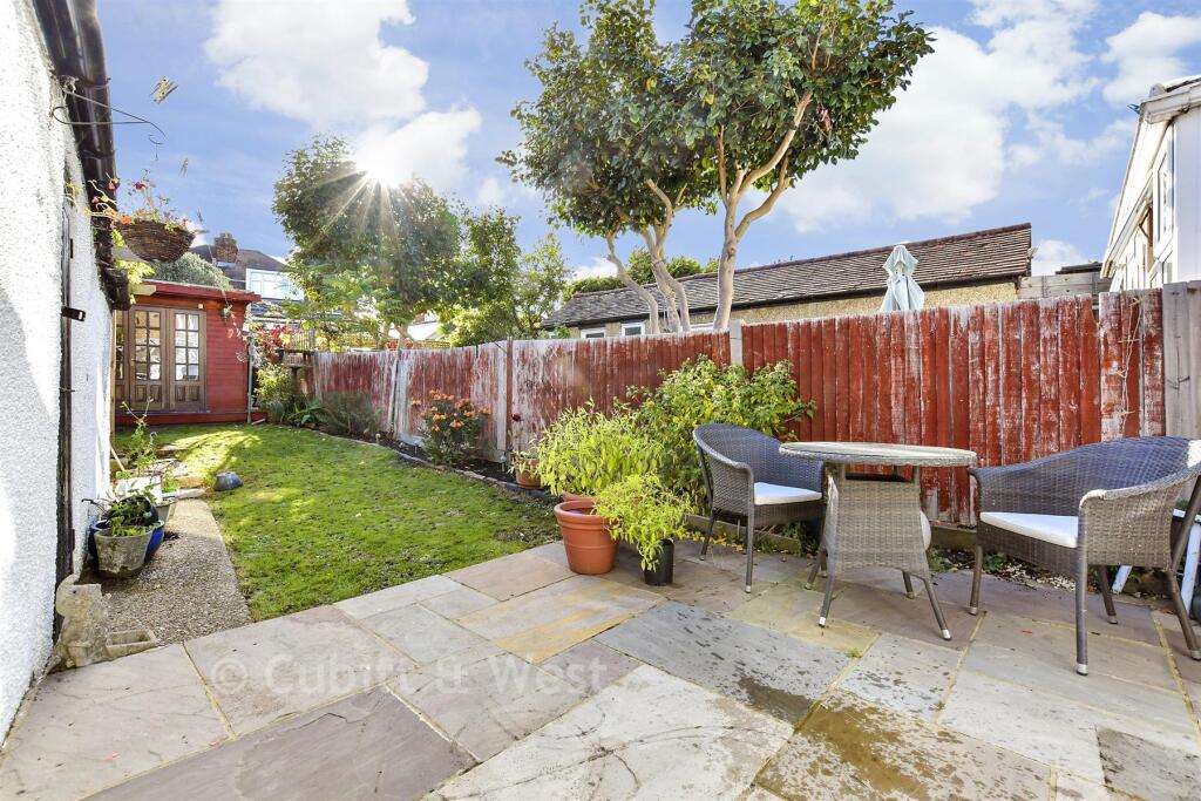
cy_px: 400
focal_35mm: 15
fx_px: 500
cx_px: 600
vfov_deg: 77.3
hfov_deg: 100.4
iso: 160
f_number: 8
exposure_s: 1/80
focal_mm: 10
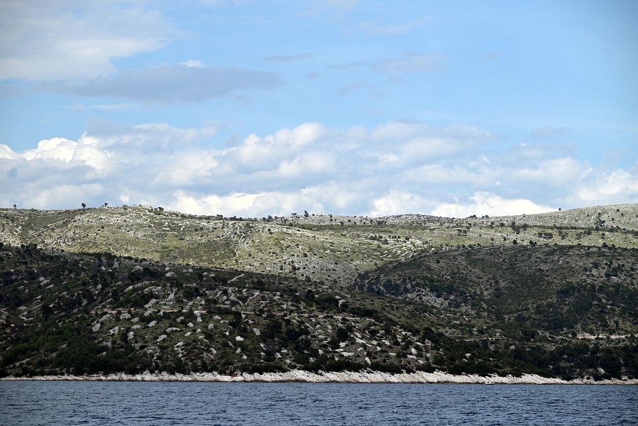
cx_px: 319
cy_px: 213
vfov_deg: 11.0
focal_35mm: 125
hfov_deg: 16.4
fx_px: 2216
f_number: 7.1
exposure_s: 1/800
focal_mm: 125
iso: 100
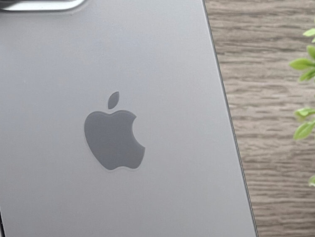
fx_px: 2384
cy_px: 165
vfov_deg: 5.7
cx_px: 156
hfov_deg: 7.6
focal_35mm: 262
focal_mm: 9
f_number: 2.8
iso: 80
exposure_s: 1/100
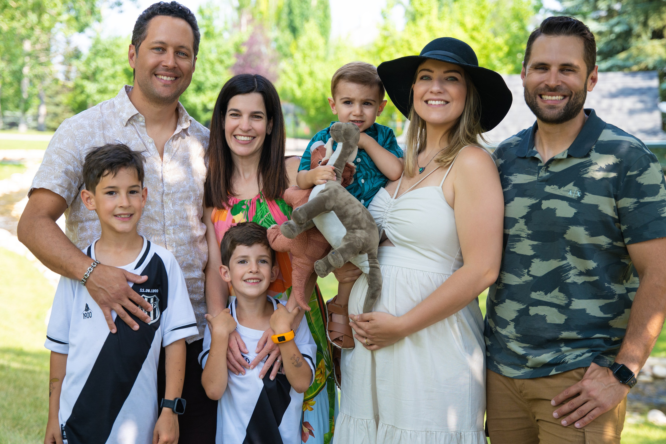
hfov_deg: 34.8
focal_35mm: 57
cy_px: 233
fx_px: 1061
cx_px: 357
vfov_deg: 23.6
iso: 200
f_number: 2.8
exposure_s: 1/500
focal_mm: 50.3
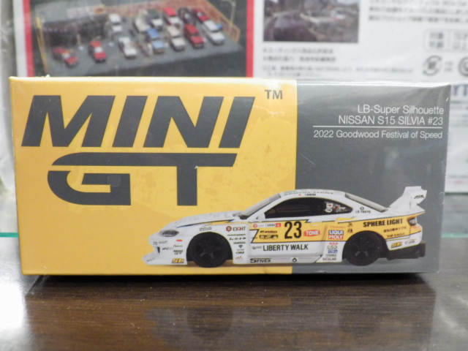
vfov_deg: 41.8
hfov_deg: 54.0
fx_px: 460
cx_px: 234
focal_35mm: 34
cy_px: 176
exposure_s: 1/25
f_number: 3.4
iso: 800
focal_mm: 6.2
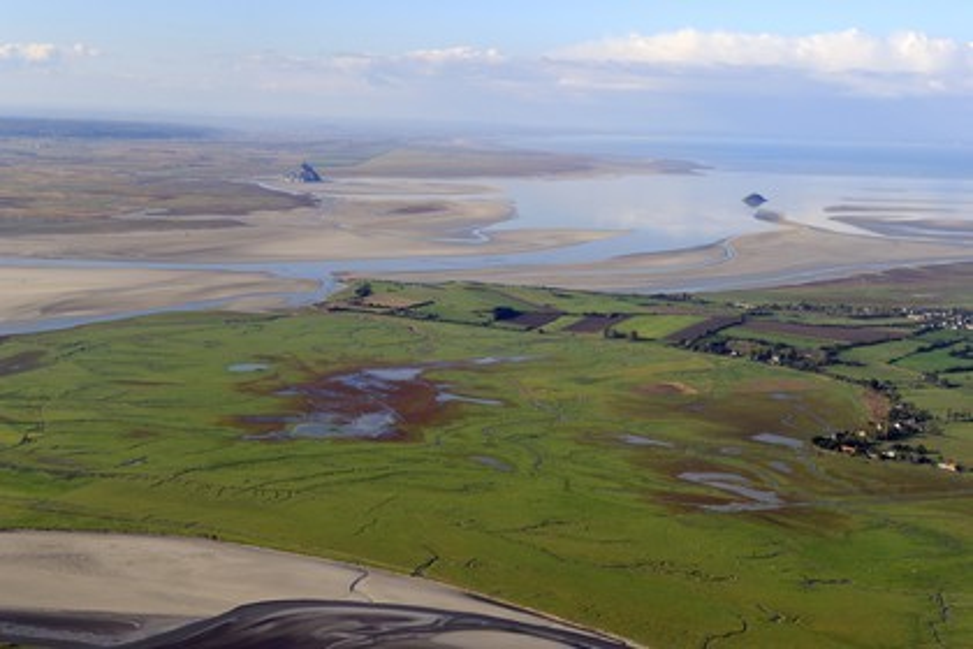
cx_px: 486
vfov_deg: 24.2
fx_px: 1513
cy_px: 324
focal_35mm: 56
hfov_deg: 35.6
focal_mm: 56
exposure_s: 1/640
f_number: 14
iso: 800
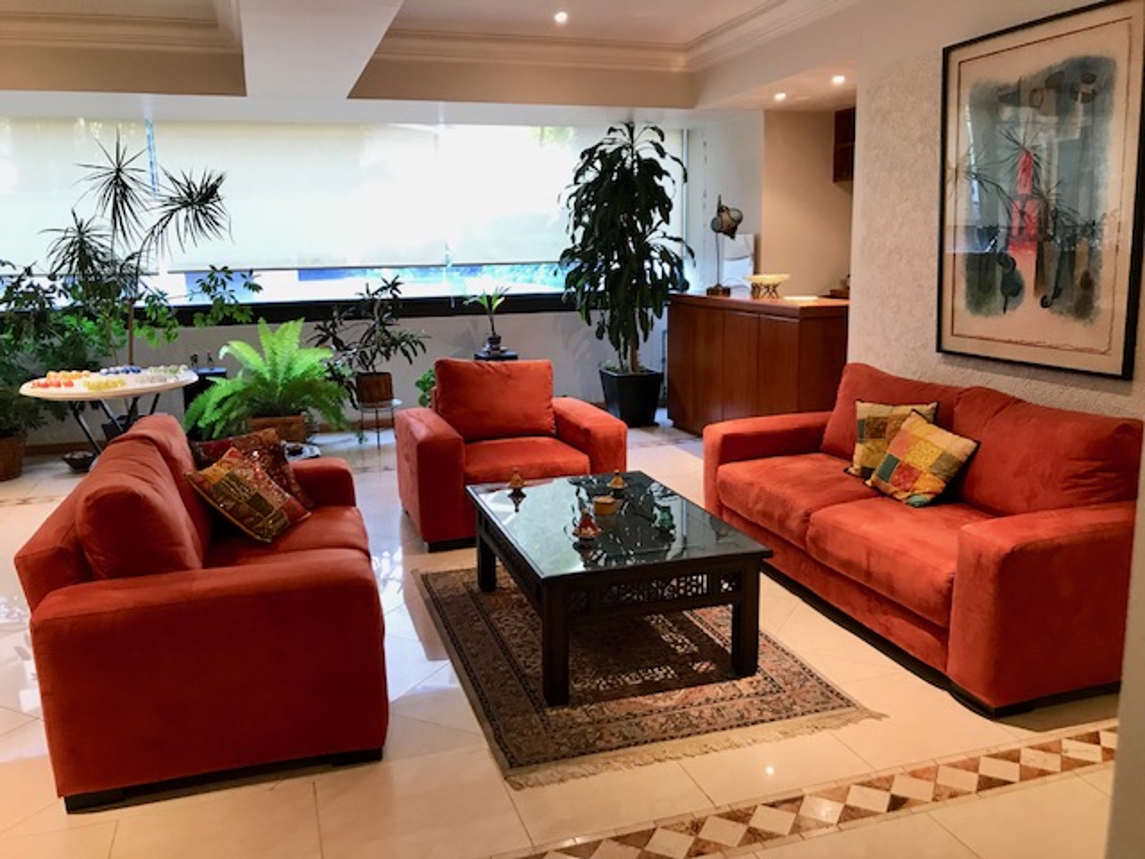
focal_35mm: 28
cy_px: 430
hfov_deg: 63.4
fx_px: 926
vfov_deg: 49.7
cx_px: 572
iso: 40
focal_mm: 3.99
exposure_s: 1/17
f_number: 1.8
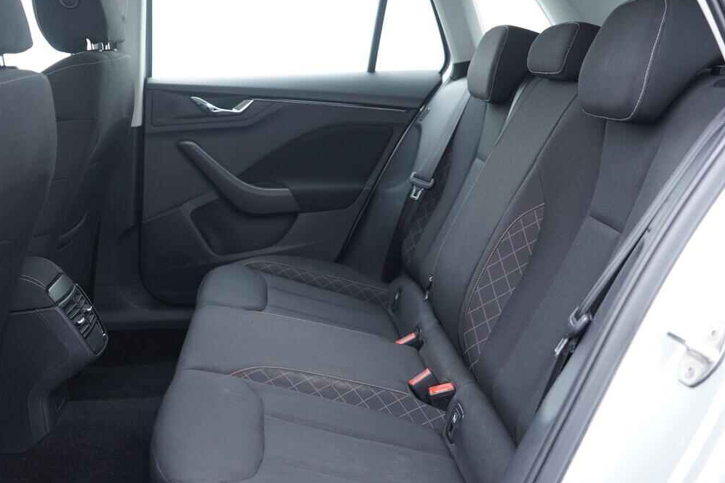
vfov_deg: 35.9
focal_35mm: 37
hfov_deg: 51.9
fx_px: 745
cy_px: 243
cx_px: 358
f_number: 2.8
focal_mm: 24
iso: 400
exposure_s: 1/40
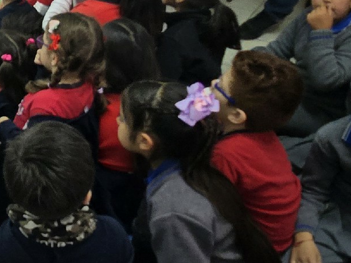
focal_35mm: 51
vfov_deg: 27.5
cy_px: 26
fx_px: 517
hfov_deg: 31.9
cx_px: -58
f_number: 2.2
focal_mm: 2.2
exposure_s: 1/50
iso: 100
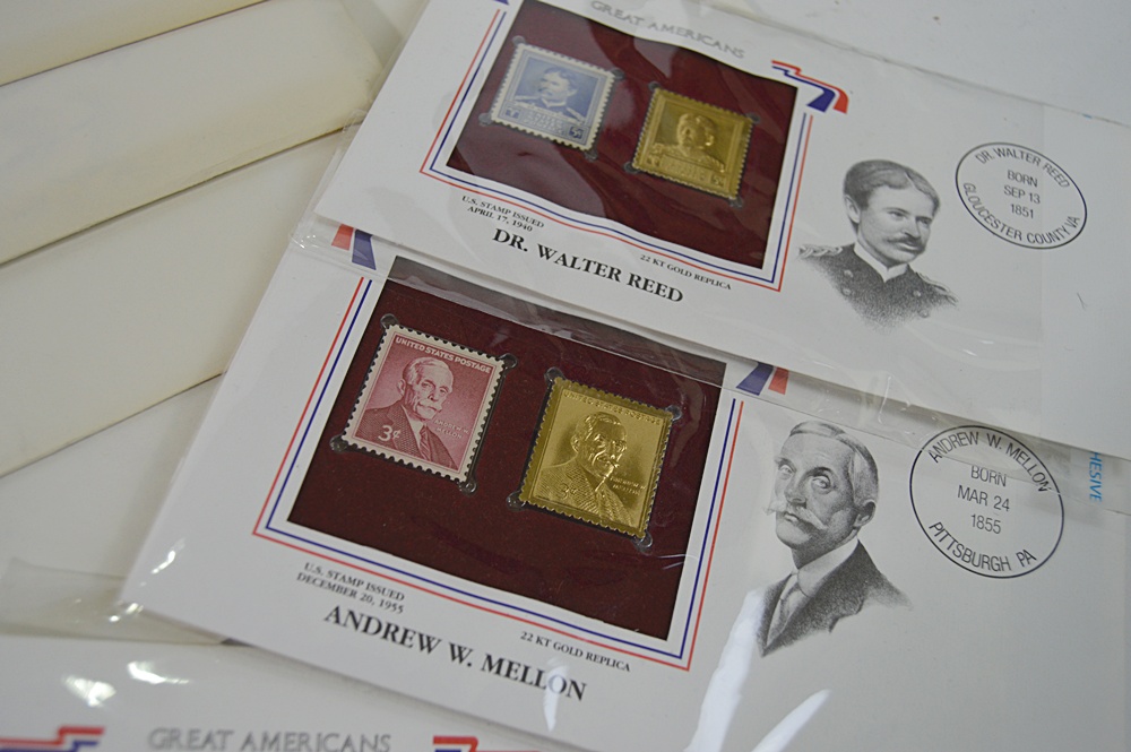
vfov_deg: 39.9
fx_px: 1036
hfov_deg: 57.3
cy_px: 376
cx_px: 566
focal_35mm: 33
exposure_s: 1/80
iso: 400
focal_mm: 22
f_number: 4.5
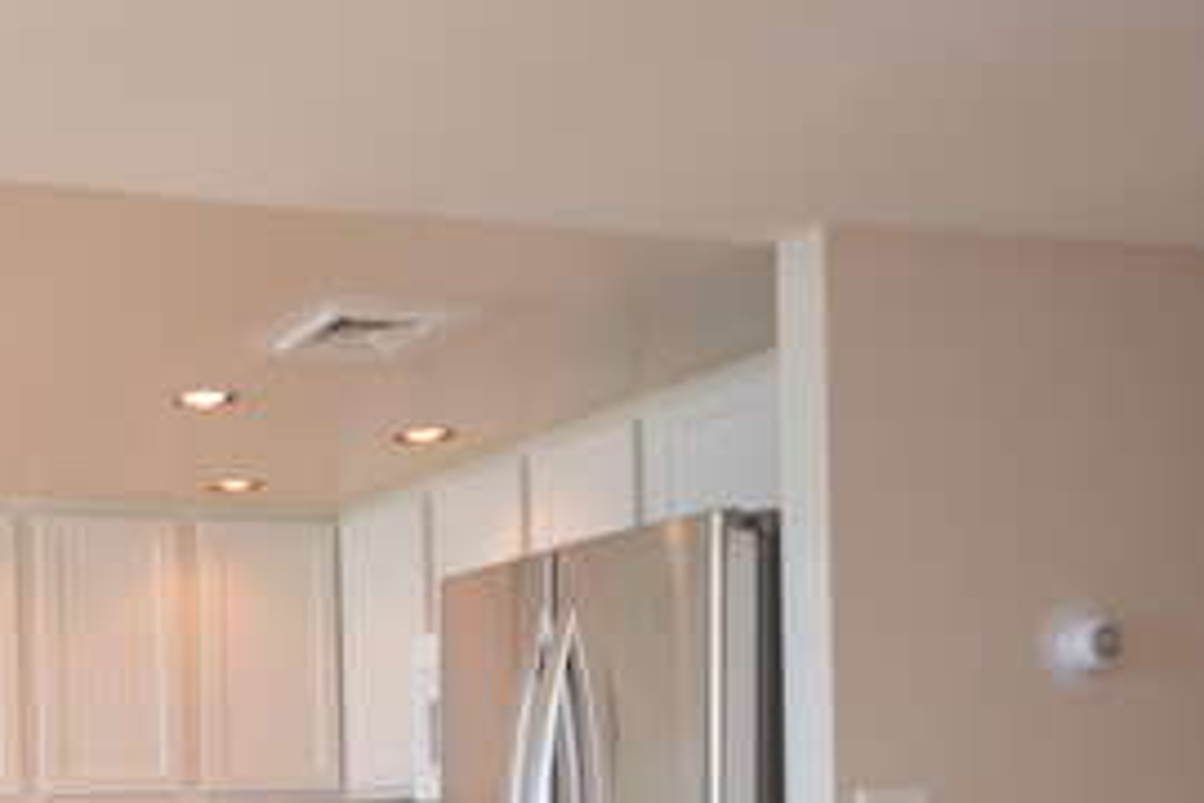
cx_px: -161
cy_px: 883
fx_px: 1853
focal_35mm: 55
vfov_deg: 23.0
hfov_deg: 31.4
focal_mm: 13
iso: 400
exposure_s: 1/60
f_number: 4.5
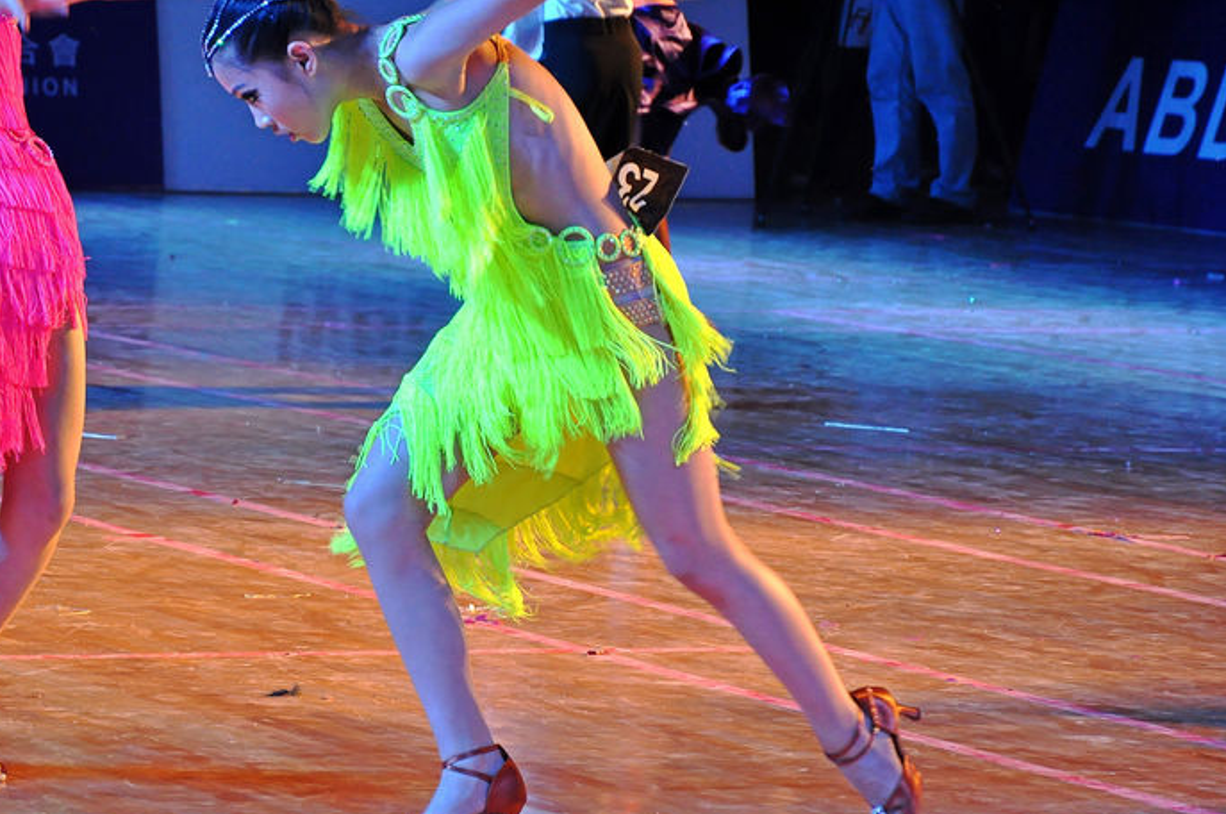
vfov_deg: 5.8
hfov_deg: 8.8
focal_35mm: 235
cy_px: 305
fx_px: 7983
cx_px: 373
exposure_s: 1/100
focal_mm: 105
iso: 1250
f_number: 5.6
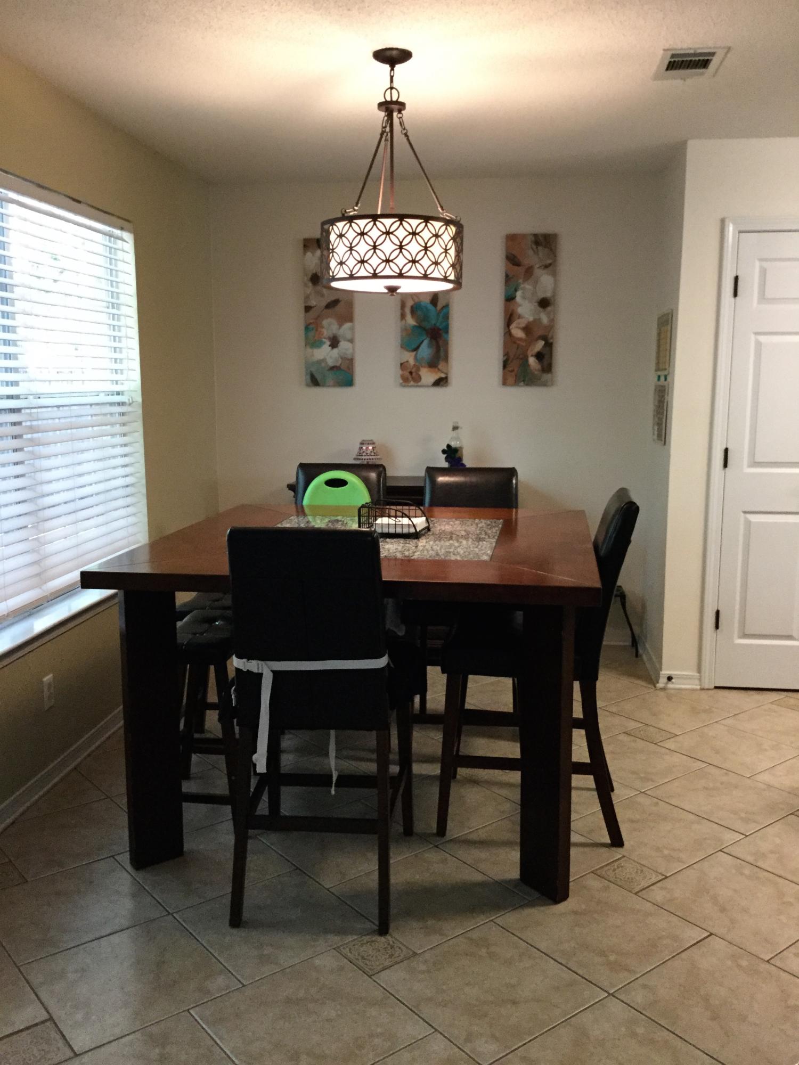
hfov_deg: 45.4
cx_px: 400
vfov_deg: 58.4
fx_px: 954
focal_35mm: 31
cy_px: 532
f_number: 2.4
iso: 160
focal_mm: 3.3
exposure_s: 1/30
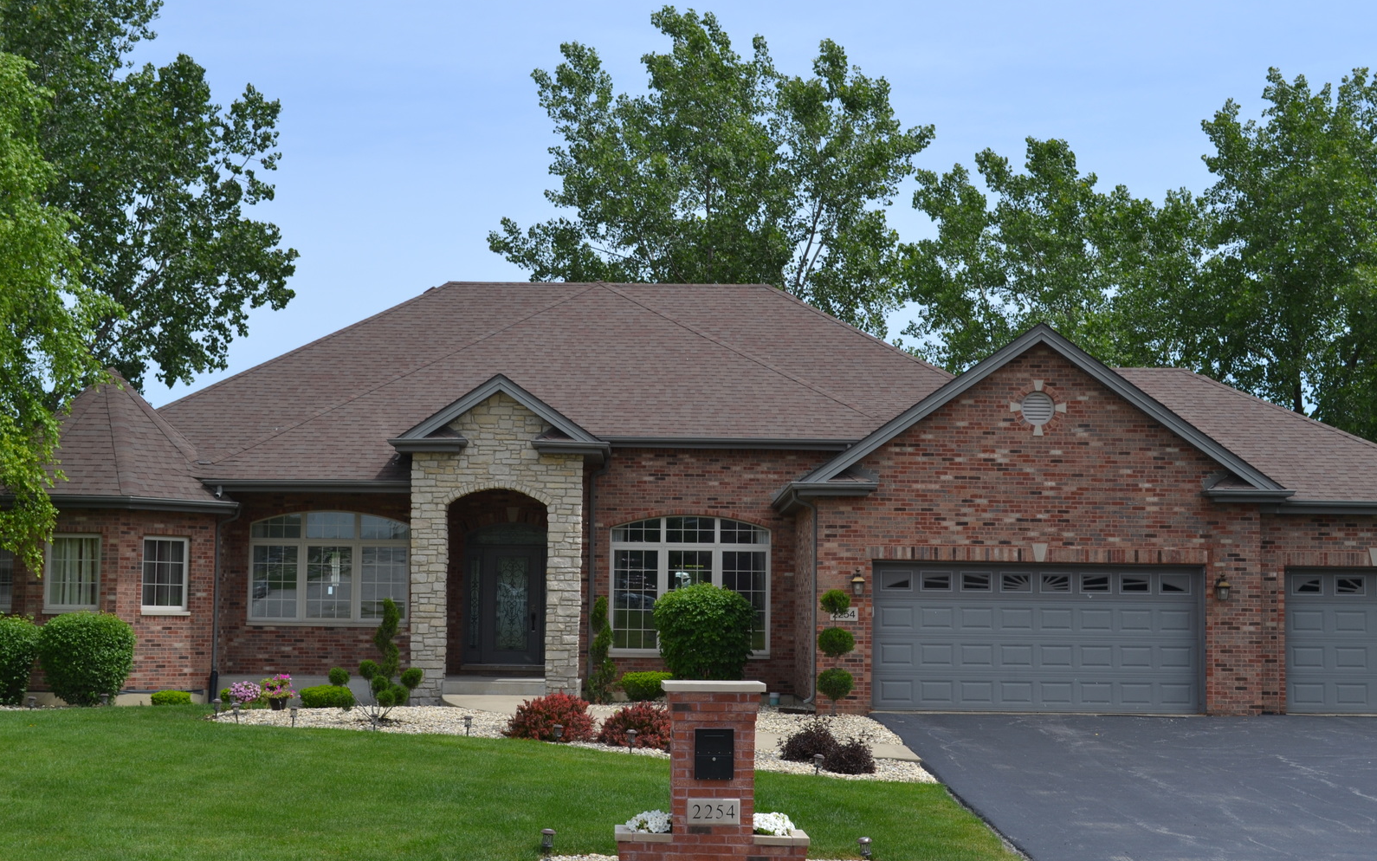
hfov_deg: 37.2
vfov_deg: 23.8
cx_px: 687
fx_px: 2046
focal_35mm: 55
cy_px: 413
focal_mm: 35
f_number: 8
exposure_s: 1/250
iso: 100
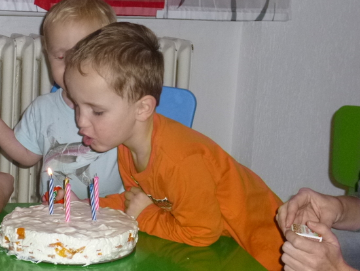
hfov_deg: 24.3
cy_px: 133
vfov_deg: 18.4
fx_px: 832
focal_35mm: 80
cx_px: 120
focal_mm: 9.9
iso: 400
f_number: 4.2
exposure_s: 1/125
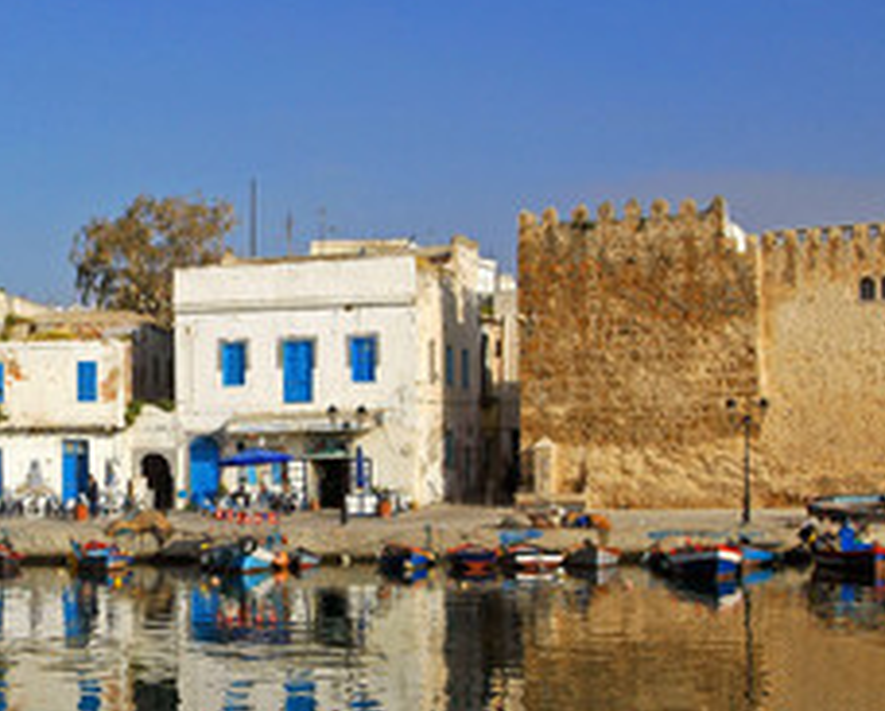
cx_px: 87
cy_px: 458
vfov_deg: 23.5
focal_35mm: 65
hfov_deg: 28.1
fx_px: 1701
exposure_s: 1/500
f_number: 11
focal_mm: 25
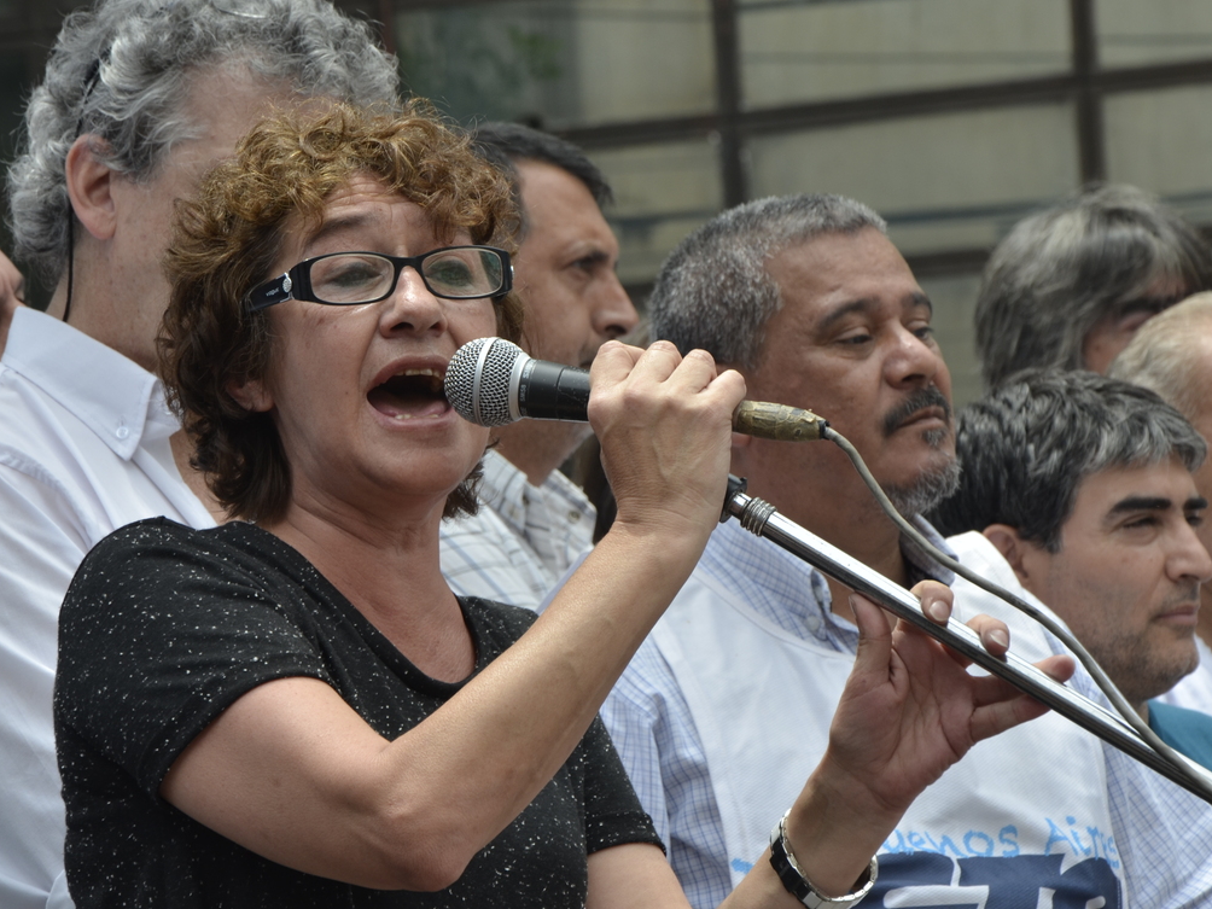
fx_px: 6744
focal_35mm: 193
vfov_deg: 7.7
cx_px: 537
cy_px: 453
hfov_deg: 10.3
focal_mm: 105
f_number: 10
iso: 200
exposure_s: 1/200
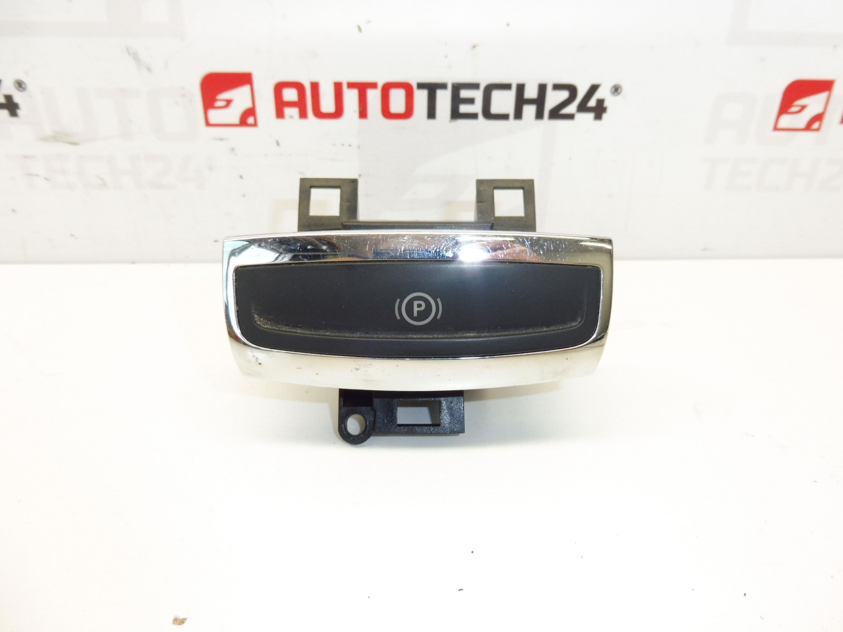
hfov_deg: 69.4
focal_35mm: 25
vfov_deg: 54.9
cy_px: 316
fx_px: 609
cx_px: 422
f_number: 3.5
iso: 200
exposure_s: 1/60
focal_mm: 4.4
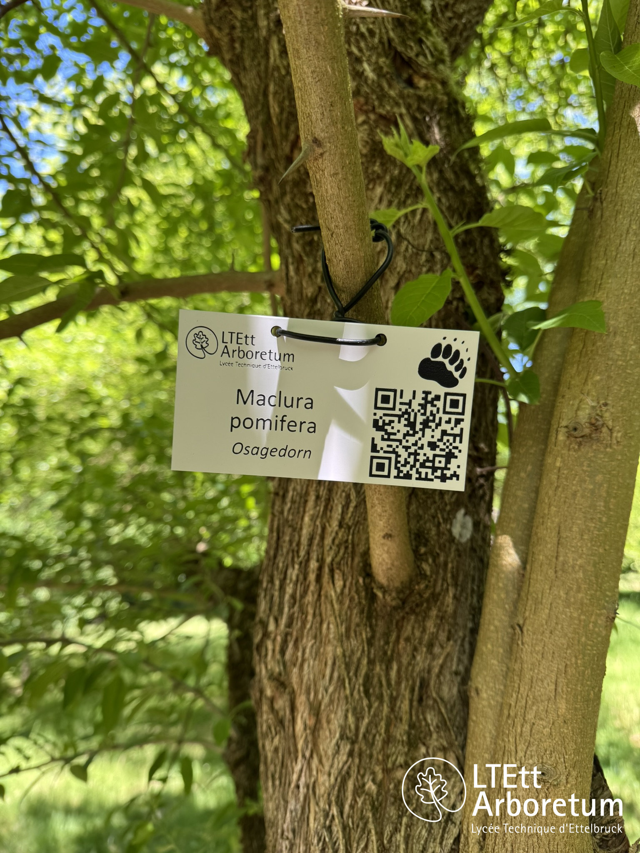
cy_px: 426
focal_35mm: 24
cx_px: 320
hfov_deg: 56.8
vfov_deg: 71.6
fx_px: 592
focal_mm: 6.76
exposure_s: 1/277
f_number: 1.78
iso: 80
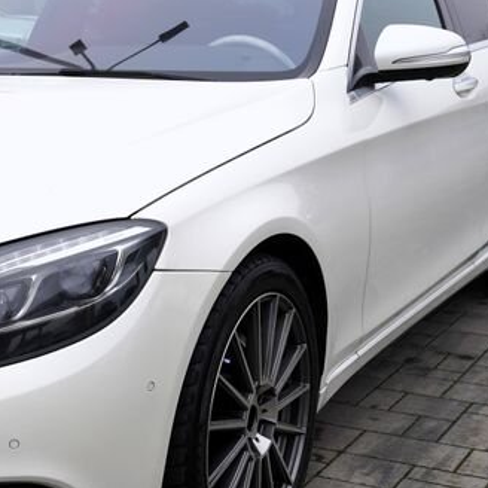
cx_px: -3
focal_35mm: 77
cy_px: 216
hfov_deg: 21.7
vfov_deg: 22.5
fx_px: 1228
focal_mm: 29
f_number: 5.6
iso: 100
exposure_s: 1/125
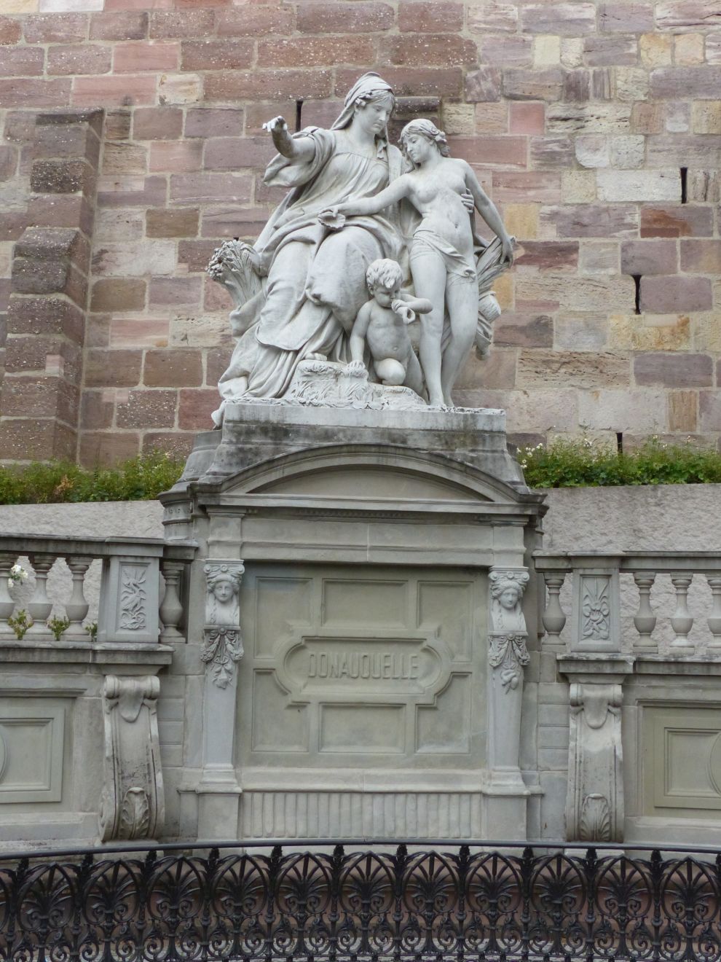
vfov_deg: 36.8
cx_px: 360
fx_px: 1444
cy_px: 481
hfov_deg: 28.0
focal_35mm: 52
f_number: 5
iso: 400
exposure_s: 1/800
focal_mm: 9.4
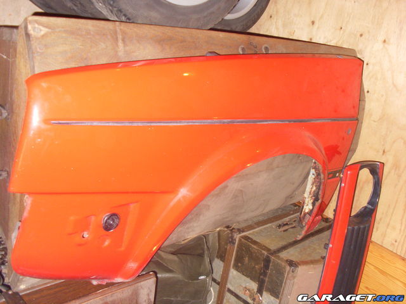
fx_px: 446
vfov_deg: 37.7
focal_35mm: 38
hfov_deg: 49.0
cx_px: 203
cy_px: 152
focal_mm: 6.3
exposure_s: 1/45
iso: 200
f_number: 3
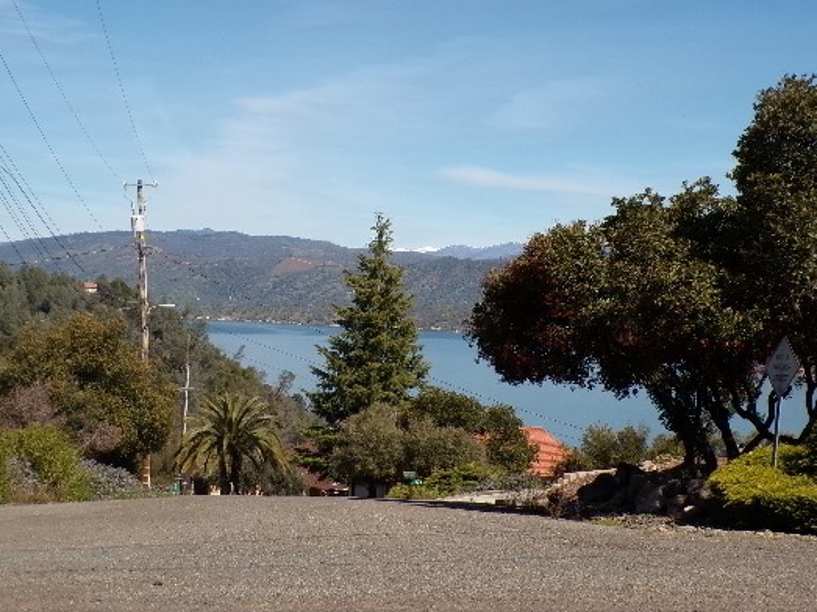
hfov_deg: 32.2
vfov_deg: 24.4
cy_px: 367
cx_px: 461
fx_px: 1416
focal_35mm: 60
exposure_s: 1/500
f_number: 5.3
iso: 100
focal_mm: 8.7
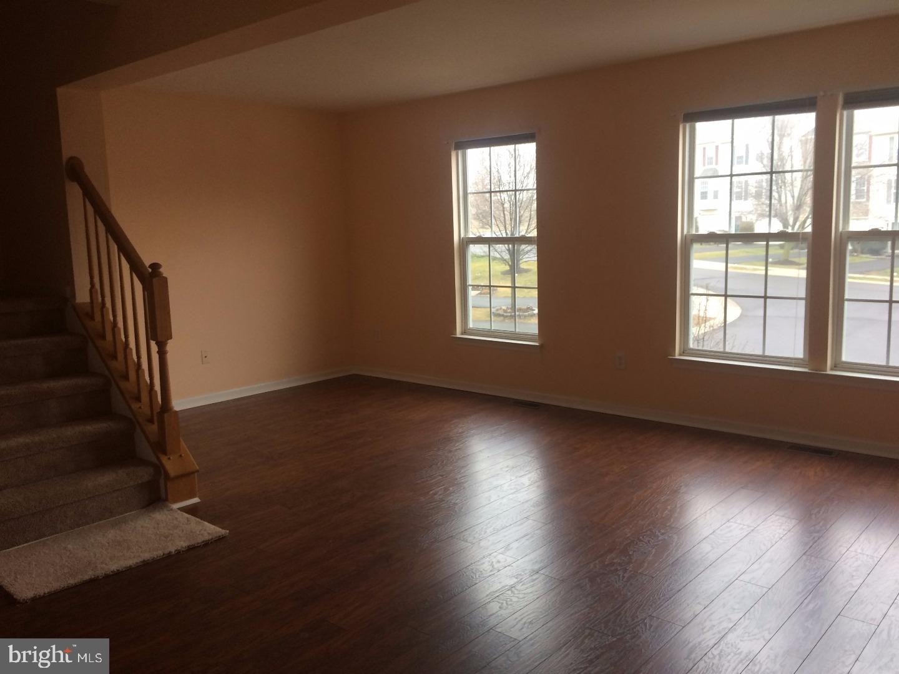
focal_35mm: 29
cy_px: 337
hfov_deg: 61.7
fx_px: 753
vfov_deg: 48.2
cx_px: 450
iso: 40
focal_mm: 4.15
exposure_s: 1/40
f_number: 2.2
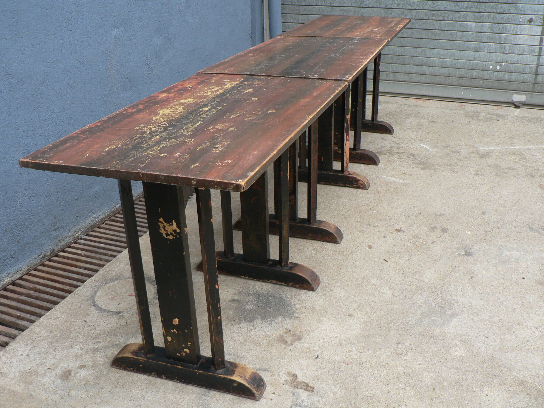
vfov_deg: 39.7
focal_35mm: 36
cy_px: 204
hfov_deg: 51.4
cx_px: 272
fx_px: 566
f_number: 2.8
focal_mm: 6
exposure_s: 1/160
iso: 80
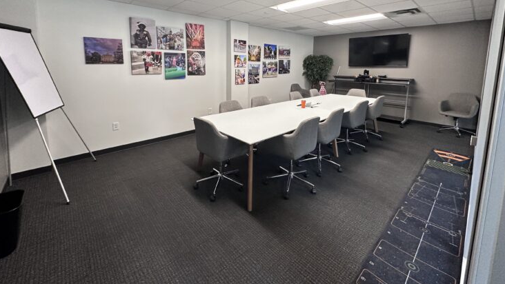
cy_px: 88
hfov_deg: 99.4
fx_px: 214
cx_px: 250
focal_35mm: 16
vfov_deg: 64.8
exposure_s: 1/120
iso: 250
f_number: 2.2
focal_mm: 2.22
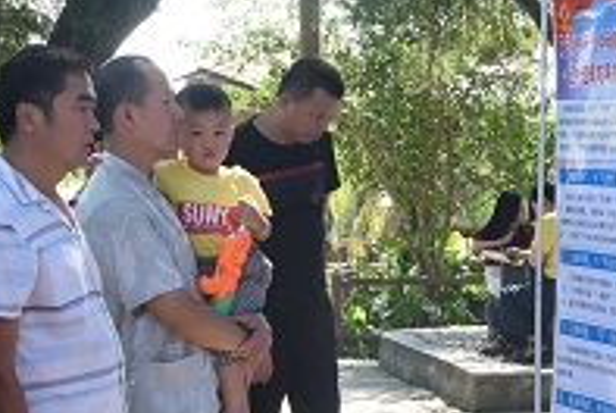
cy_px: 271
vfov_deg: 12.5
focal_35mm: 110
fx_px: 1885
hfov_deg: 18.5
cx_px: 353
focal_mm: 31
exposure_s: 1/400
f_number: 10
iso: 1600
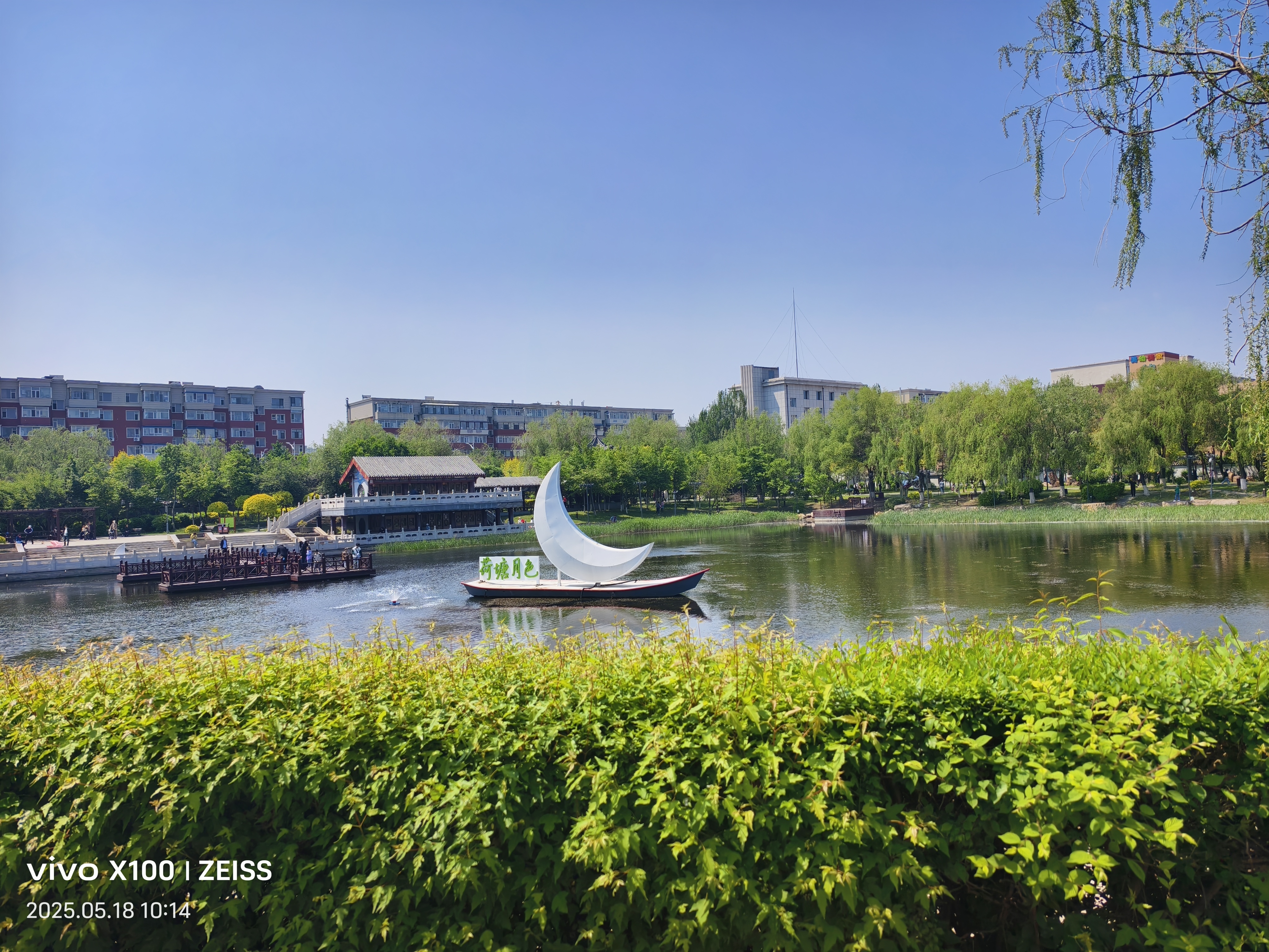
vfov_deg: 58.9
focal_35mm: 23
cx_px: 634
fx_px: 843
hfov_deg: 73.9
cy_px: 476
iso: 72
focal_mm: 5.6
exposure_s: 1/4167
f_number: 1.57
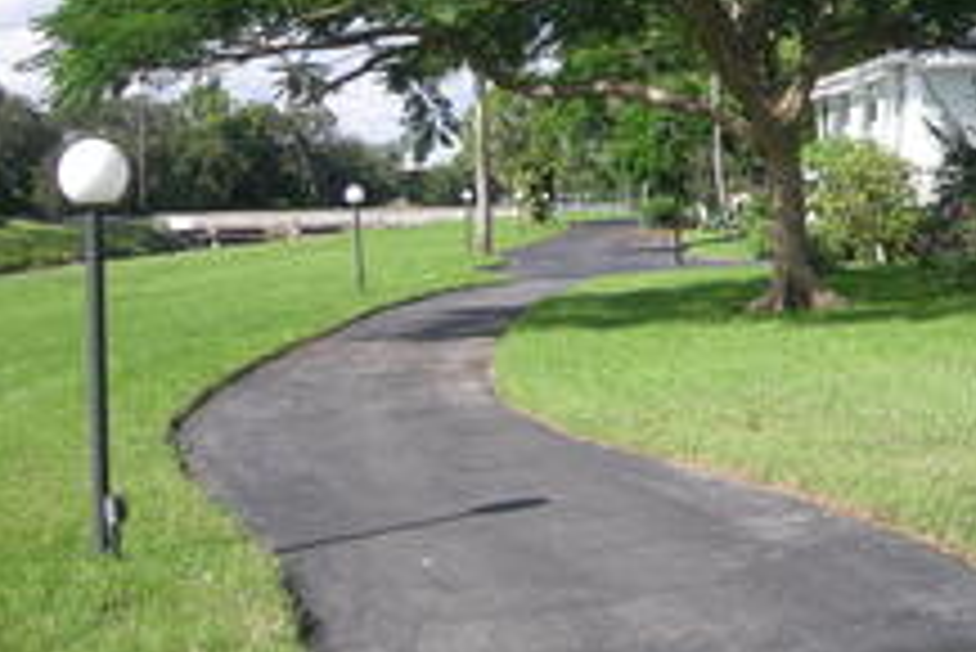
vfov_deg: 19.8
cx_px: 603
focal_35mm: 67
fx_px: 1818
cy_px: 4
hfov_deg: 30.0
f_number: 5.7
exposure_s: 1/220
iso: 72
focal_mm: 5.7
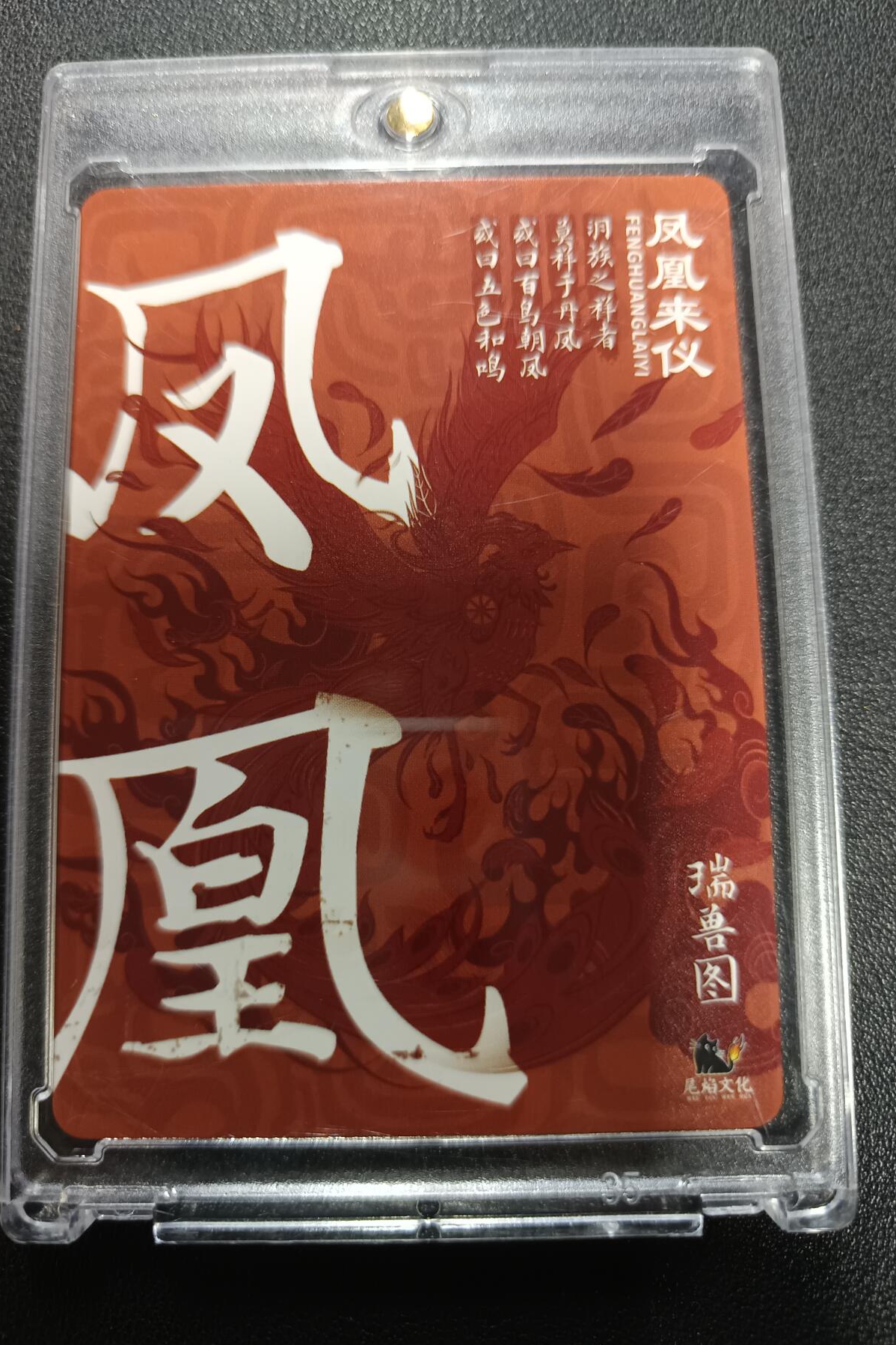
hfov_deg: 51.3
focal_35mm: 25
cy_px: 673
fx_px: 933
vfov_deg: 71.5
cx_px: 441
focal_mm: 5.31
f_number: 1.7
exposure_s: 1/33.3
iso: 851
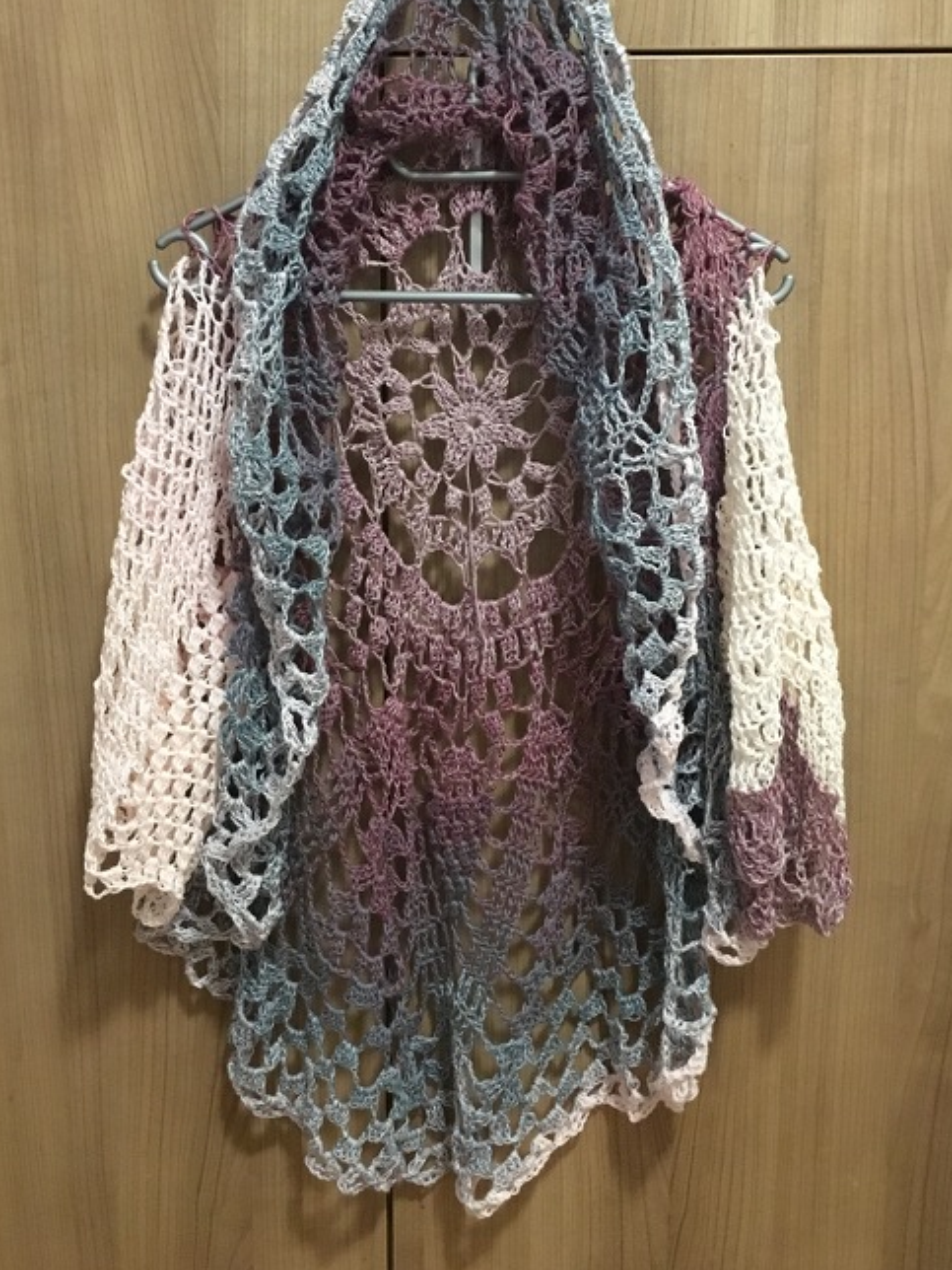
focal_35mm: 36
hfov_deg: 39.6
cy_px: 519
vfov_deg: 51.1
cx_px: 453
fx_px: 1320
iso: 320
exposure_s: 1/17
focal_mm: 4.15
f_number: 2.2
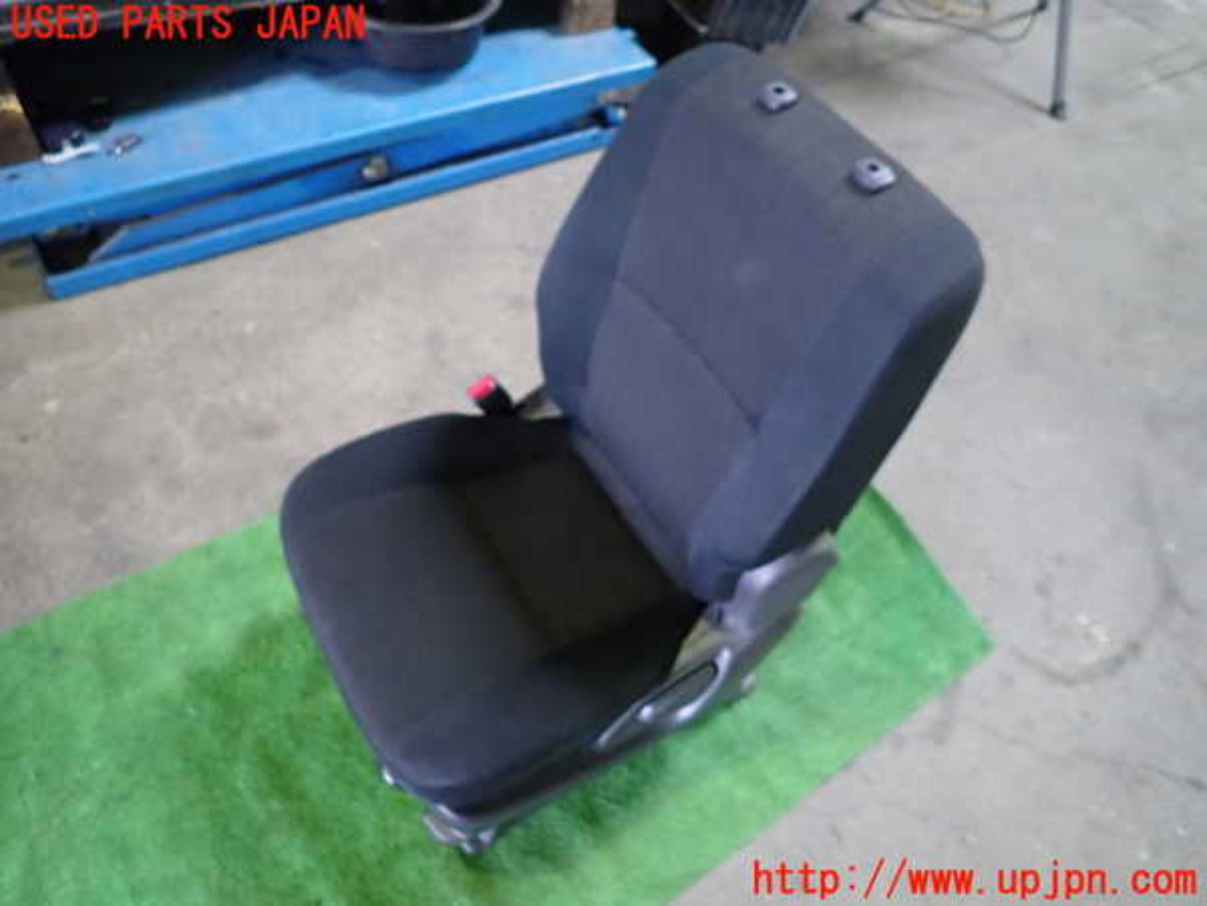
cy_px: 453
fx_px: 872
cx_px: 604
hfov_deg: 69.4
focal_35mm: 25
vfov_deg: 54.9
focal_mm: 4.5
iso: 800
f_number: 2
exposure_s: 1/30
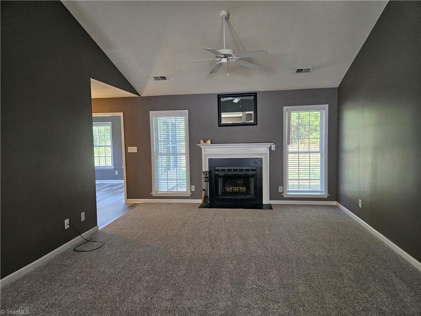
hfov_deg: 73.9
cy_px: 158
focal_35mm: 23
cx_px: 210
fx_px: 280
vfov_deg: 58.9
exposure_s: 1/120
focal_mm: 5.4
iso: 250
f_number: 1.8
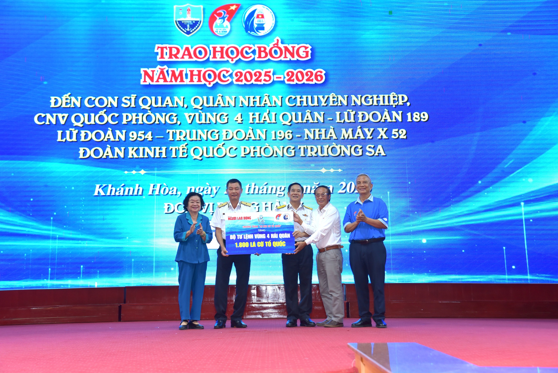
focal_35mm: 38
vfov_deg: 35.1
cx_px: 279
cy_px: 186
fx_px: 589
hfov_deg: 50.7
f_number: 5.6
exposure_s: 1/125
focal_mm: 38
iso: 1000
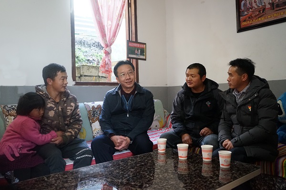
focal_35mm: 30
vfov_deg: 43.6
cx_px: 143
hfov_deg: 61.9
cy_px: 95
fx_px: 238
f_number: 3.5
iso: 4000
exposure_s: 1/200
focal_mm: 30
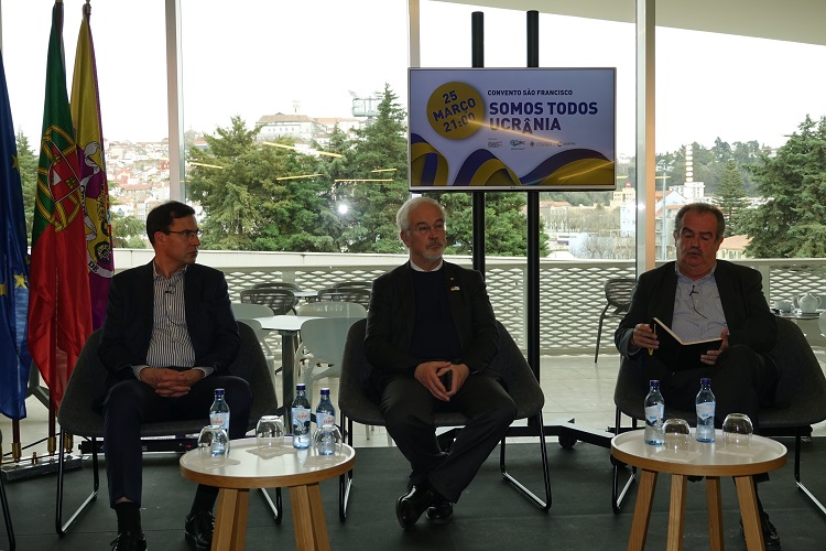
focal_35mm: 43
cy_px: 276
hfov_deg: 45.4
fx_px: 987
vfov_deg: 31.2
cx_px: 413
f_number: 3.2
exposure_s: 1/125
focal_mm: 15.73
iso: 100
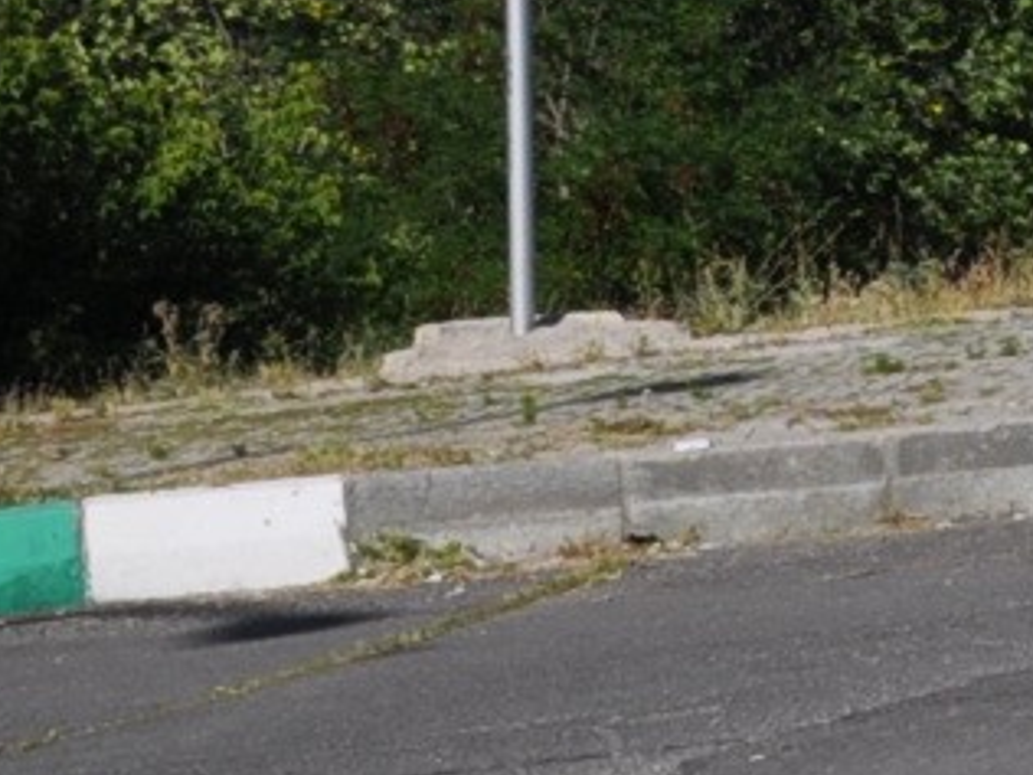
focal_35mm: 254
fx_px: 7580
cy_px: -177
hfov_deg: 6.8
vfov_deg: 5.8
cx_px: 3452
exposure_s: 1/400
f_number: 10
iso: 200
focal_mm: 26
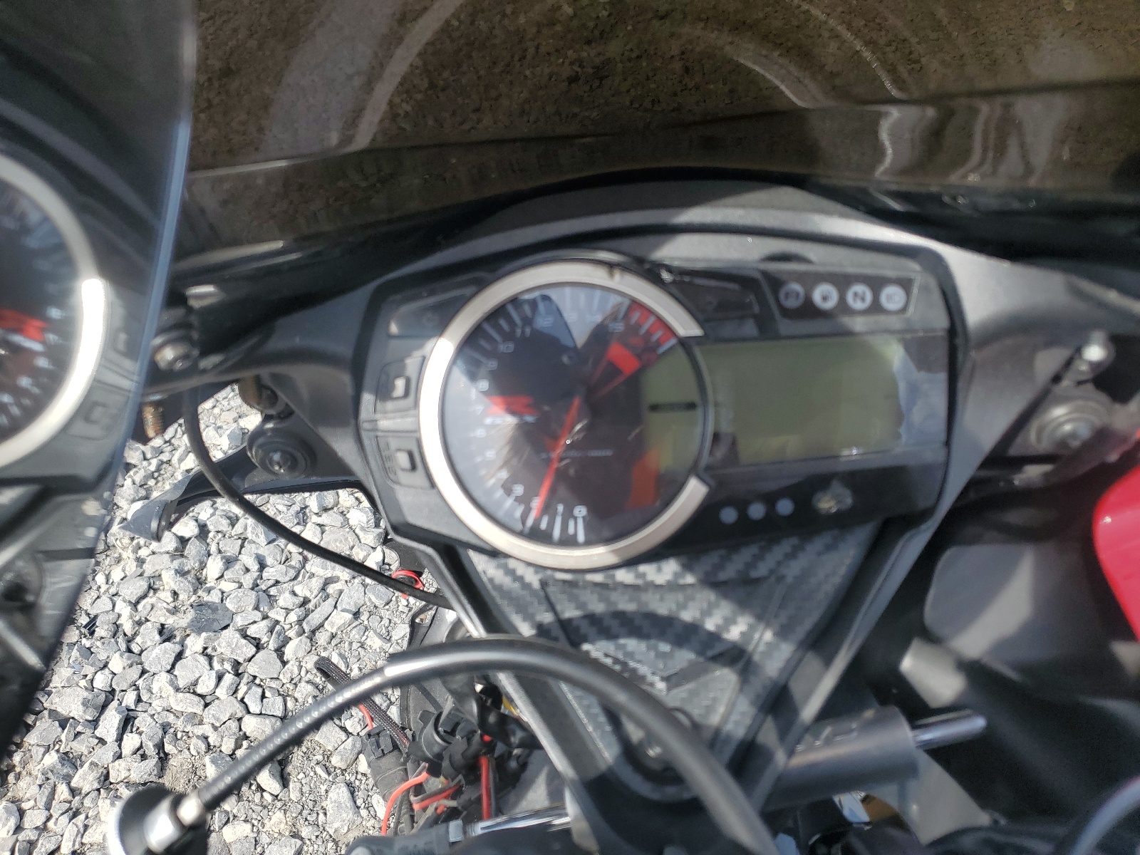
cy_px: 428
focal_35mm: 26
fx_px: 856
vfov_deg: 53.1
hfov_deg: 67.3
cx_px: 570
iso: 50
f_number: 1.5
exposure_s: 1/1250
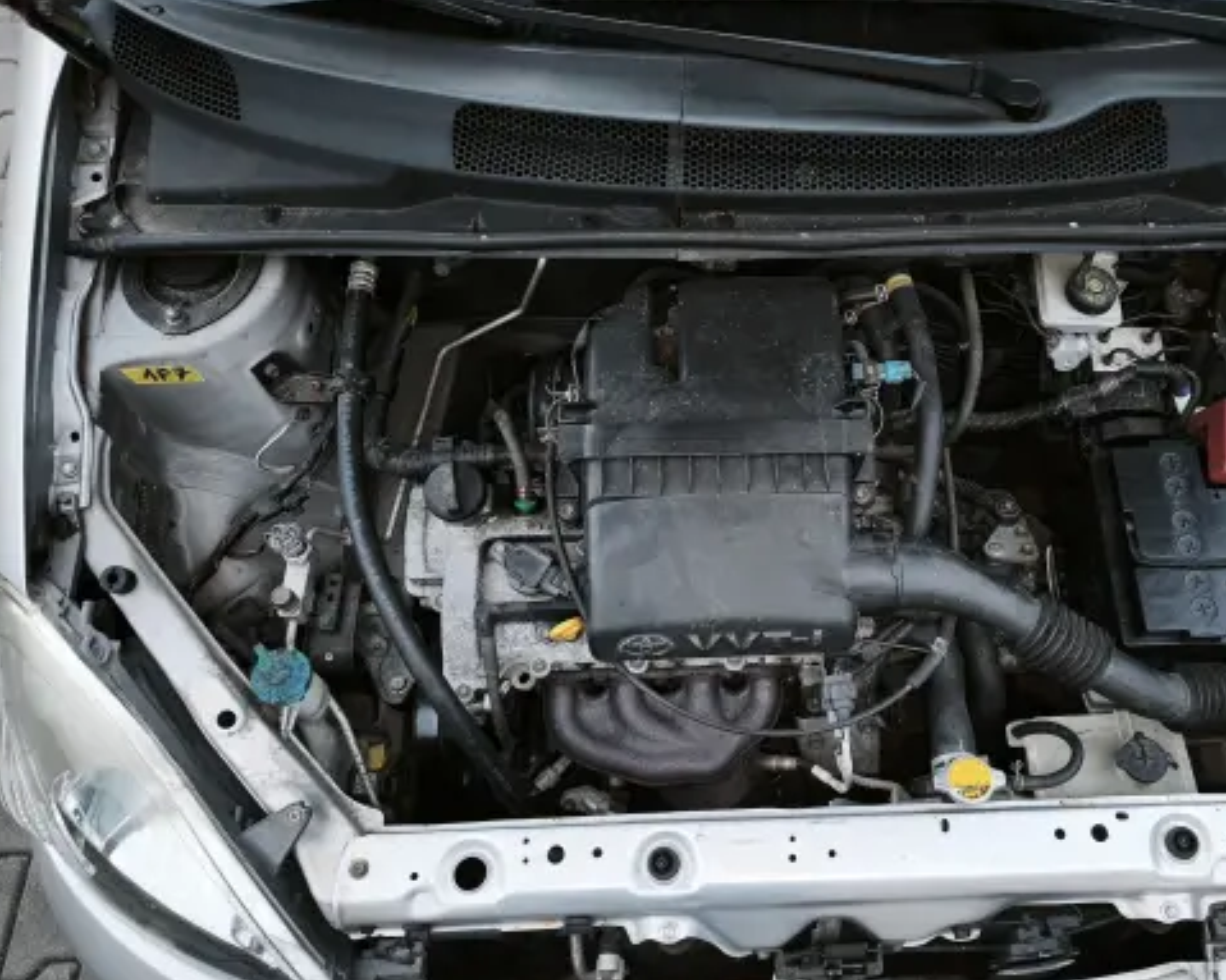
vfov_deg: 48.5
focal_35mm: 30
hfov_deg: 57.8
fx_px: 1088
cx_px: 791
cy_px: 463
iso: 320
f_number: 1.62
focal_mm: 6.45
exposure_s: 1/50
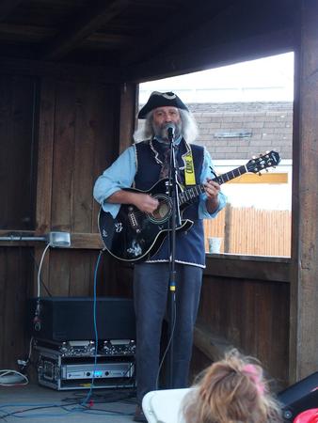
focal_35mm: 92
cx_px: 159
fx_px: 1126
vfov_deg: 21.3
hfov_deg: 16.1
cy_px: 212
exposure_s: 1/60
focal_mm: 19.6
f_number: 2.8
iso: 640
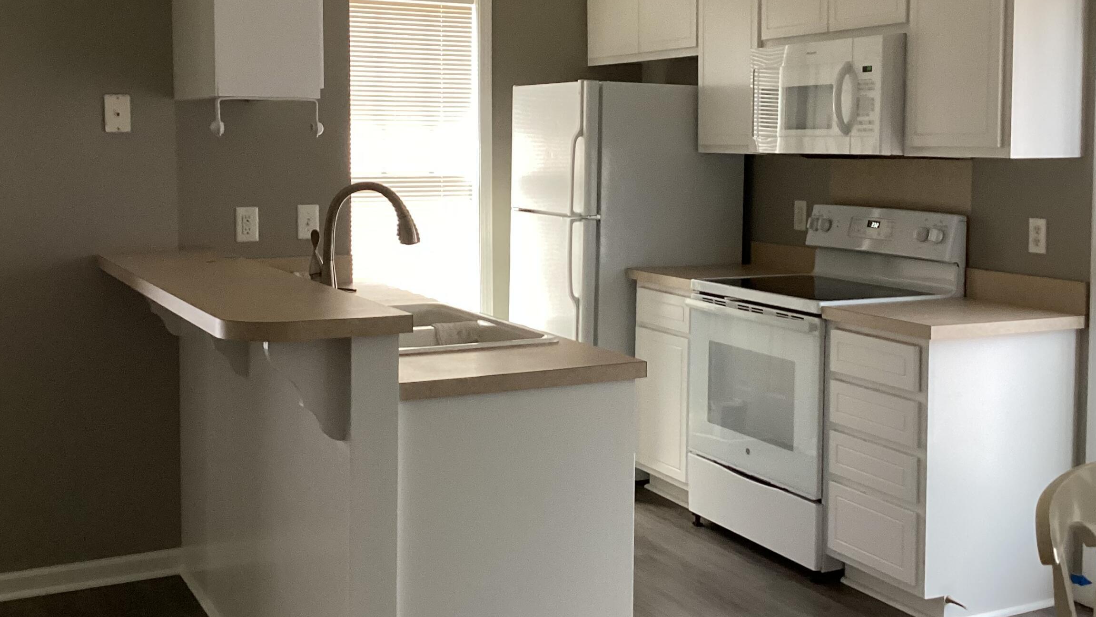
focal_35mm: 44
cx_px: 588
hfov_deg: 46.4
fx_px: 1279
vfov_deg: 27.0
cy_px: 219
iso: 250
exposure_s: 1/60
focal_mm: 3.3
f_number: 2.4
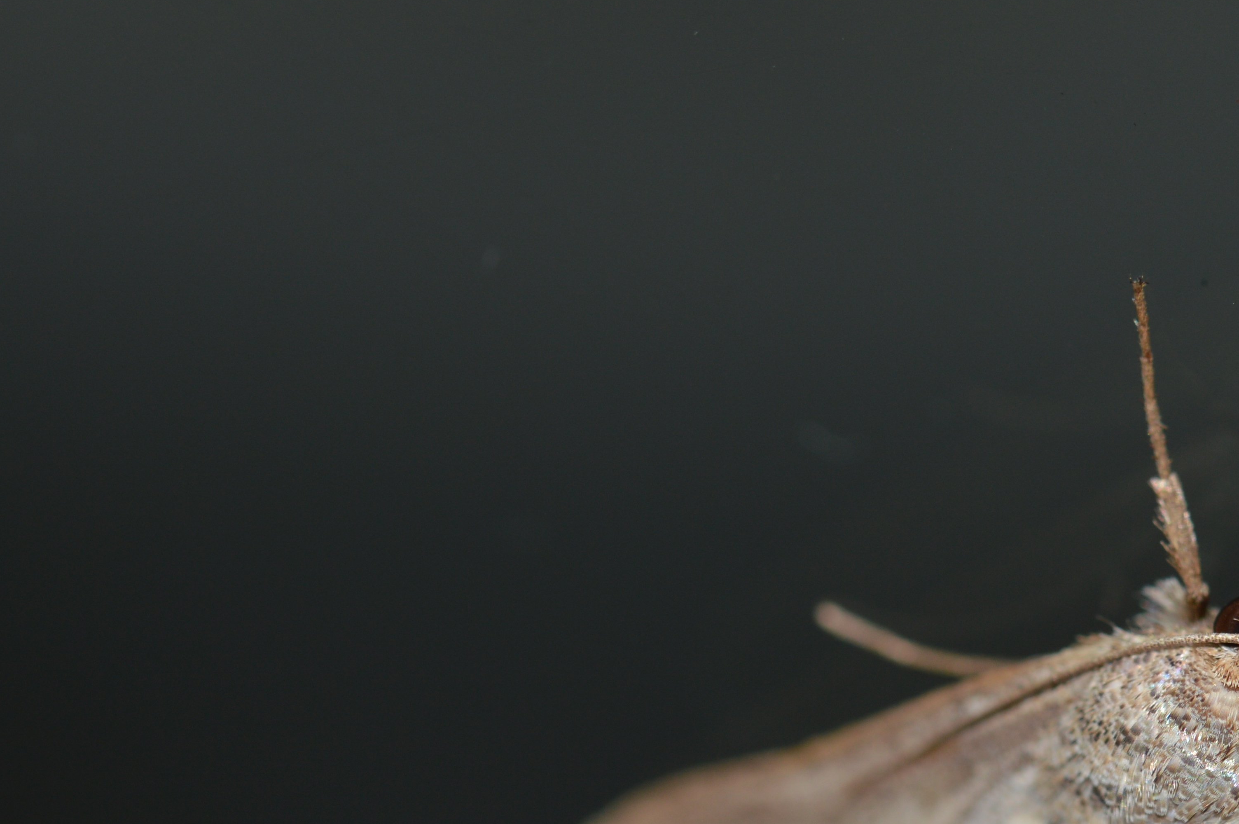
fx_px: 9284
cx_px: 1174
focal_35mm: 270
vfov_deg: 5.1
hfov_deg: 7.6
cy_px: 786
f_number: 8
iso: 100
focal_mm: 90
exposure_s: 1/60
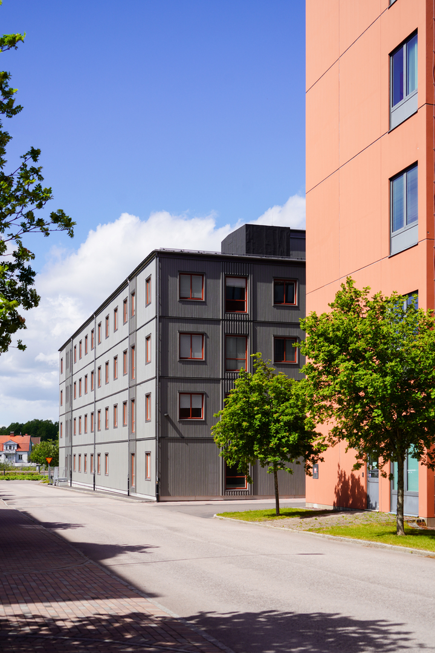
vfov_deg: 44.5
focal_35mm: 44
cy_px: 326
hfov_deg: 30.5
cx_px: 218
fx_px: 797
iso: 100
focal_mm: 44
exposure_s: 1/800
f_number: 5
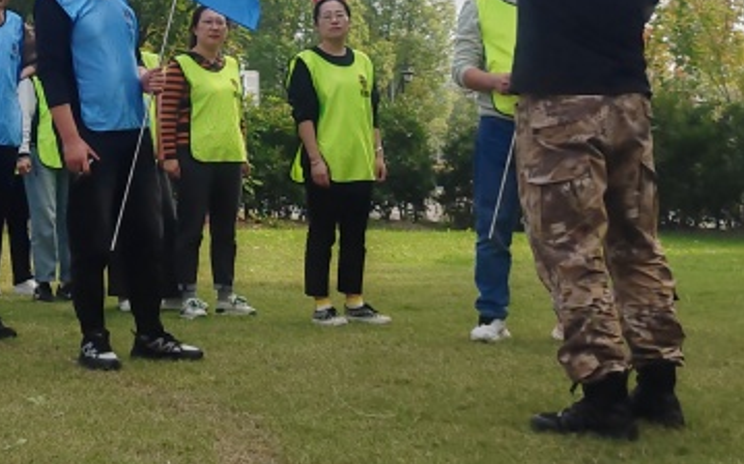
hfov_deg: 23.1
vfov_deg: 14.9
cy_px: -68
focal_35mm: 85
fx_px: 1723
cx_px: -48
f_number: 1.8
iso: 50
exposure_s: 1/823
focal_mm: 6.14
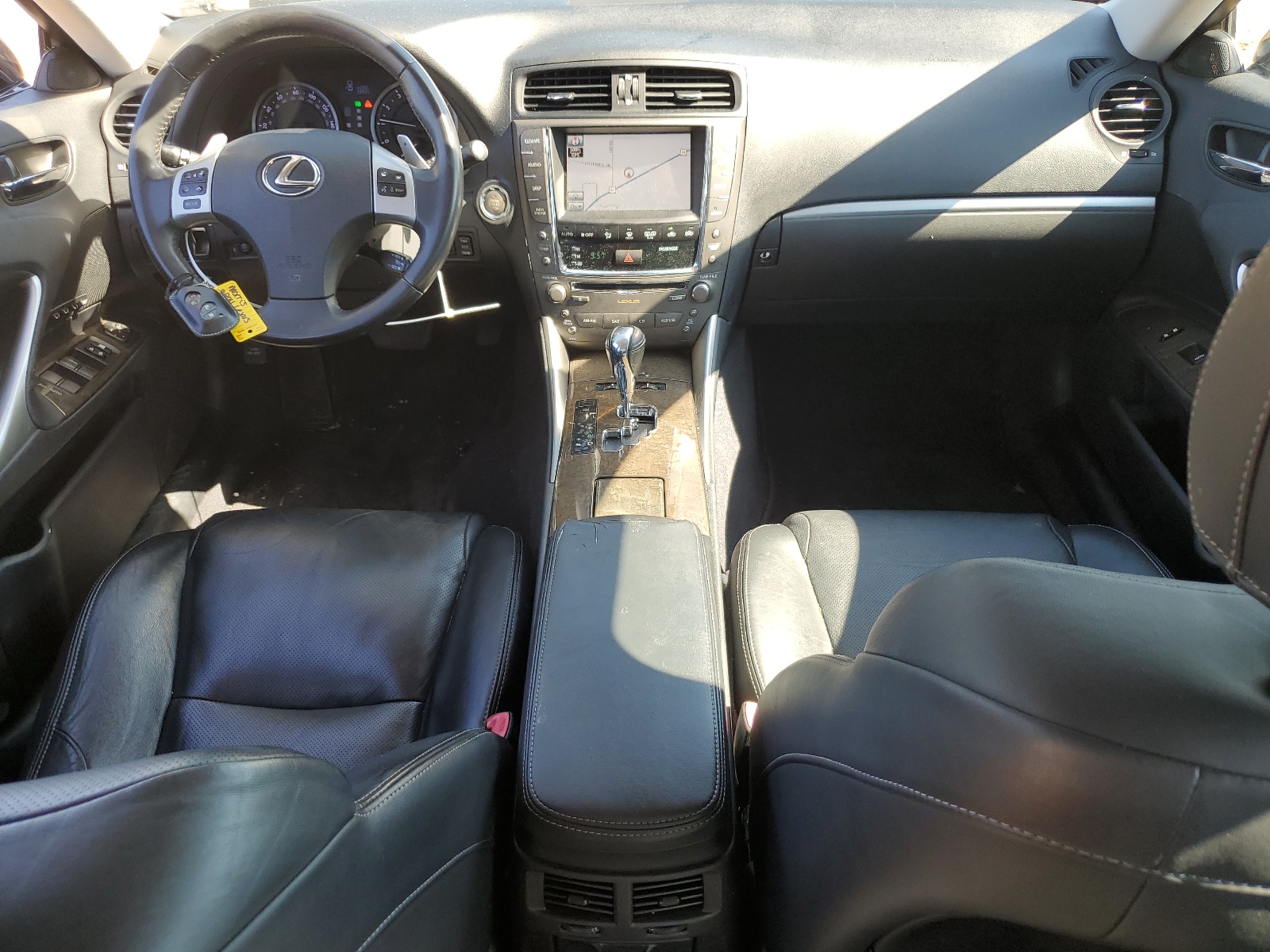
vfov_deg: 53.1
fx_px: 954
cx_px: 635
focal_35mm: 26
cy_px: 476
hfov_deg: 67.3
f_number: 1.5
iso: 50
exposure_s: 1/182
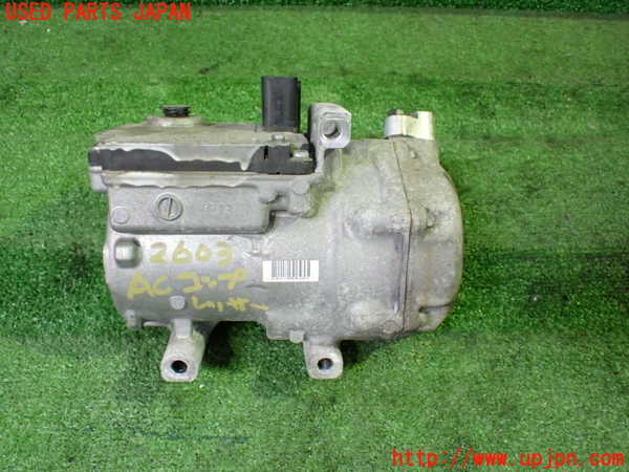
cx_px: 314
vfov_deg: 46.8
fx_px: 545
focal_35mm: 30
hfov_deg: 60.0
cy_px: 236
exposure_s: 1/60
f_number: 2.3
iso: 800
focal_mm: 5.4
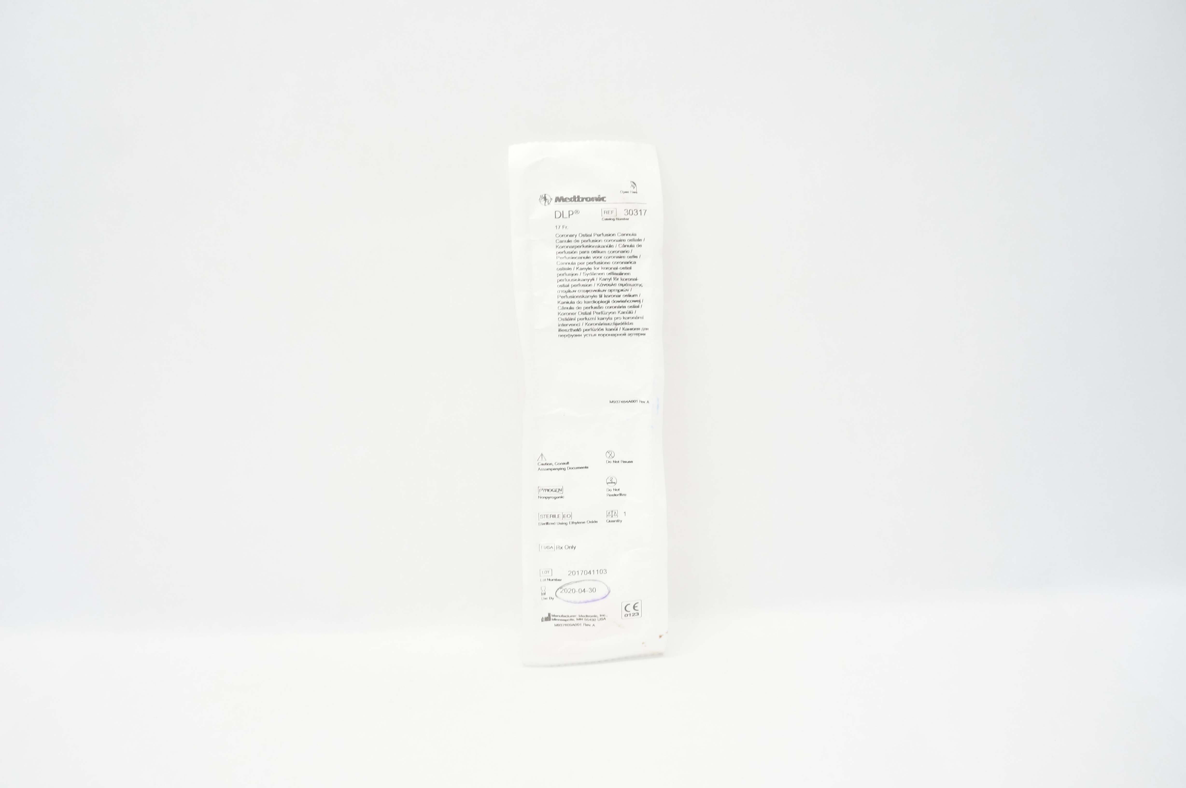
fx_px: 889
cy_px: 394
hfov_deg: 67.4
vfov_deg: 47.8
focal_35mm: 27
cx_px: 593
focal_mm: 18
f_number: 5.6
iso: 800
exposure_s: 1/80
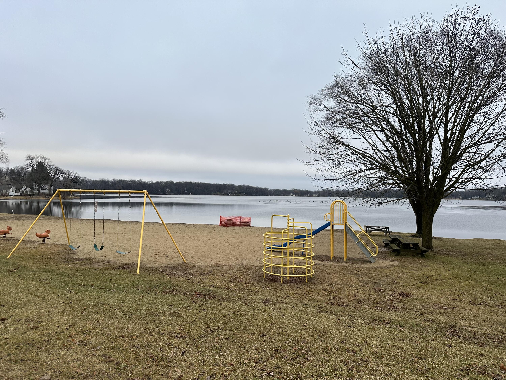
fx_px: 351
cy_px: 190
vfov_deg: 56.8
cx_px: 253
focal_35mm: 24
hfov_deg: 71.6
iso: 80
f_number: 1.78
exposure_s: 1/419
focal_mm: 6.86
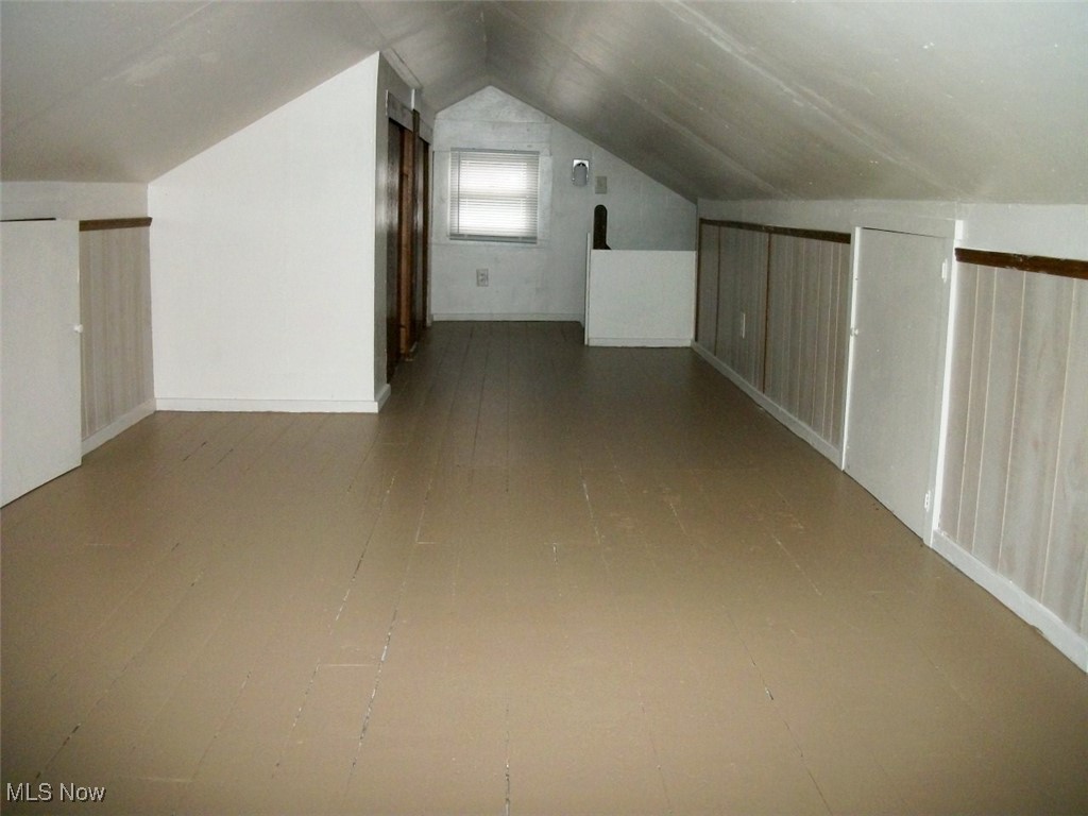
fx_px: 1006
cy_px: 408
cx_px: 544
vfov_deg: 44.2
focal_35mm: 32
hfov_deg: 56.8
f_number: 2.9
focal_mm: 5.7
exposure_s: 1/125
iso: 250
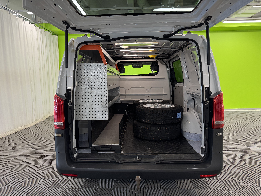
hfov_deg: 71.6
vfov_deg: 56.8
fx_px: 181
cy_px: 98
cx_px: 130
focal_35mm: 24
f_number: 1.78
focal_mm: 6.76
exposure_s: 1/100
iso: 160
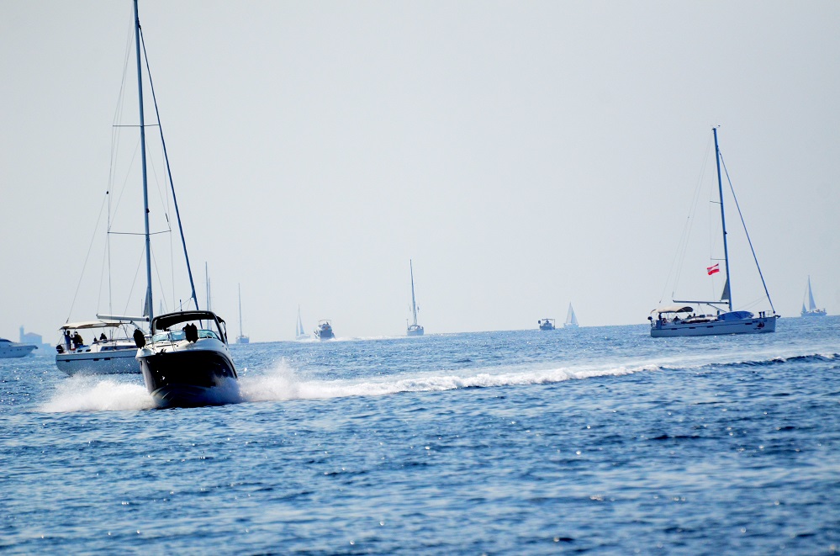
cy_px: 278
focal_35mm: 450
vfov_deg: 3.0
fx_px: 10475
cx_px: 420
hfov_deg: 4.6
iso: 1800
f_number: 5.6
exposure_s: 1/8000
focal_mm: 300
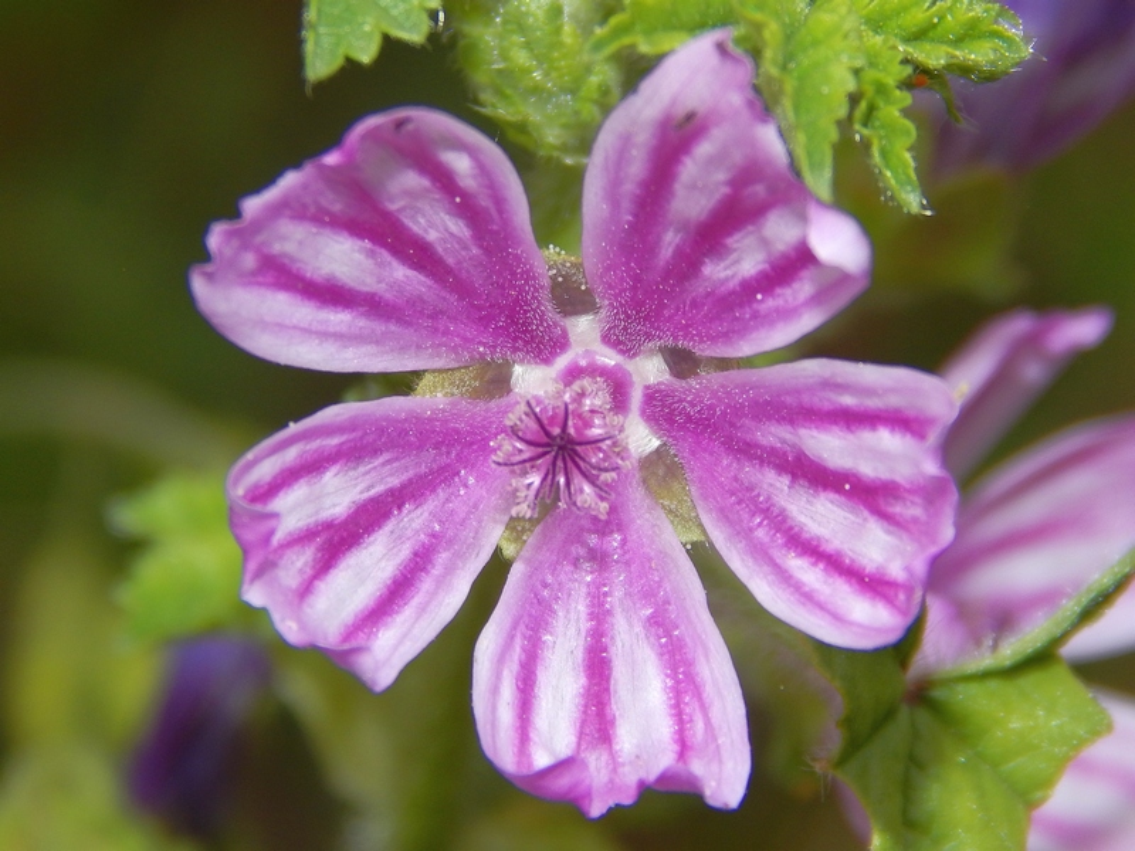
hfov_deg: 9.5
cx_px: 568
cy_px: 426
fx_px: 6853
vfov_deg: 7.1
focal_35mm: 209
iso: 125
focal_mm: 37.1
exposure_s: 1/60
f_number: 10.9
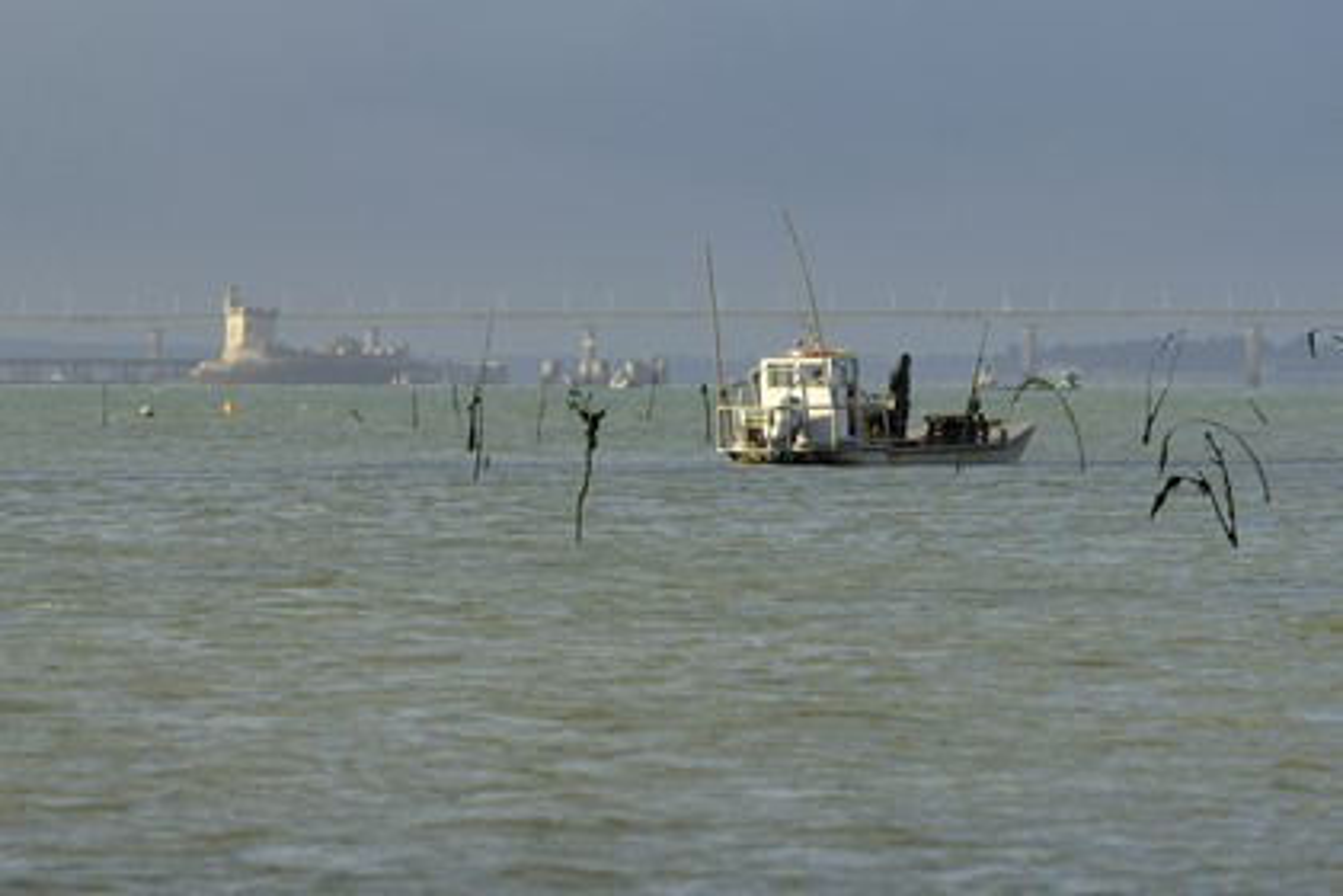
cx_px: 672
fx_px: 11191
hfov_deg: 6.9
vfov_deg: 4.6
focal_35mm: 300
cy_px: 448
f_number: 5
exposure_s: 1/400
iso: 100
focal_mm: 200
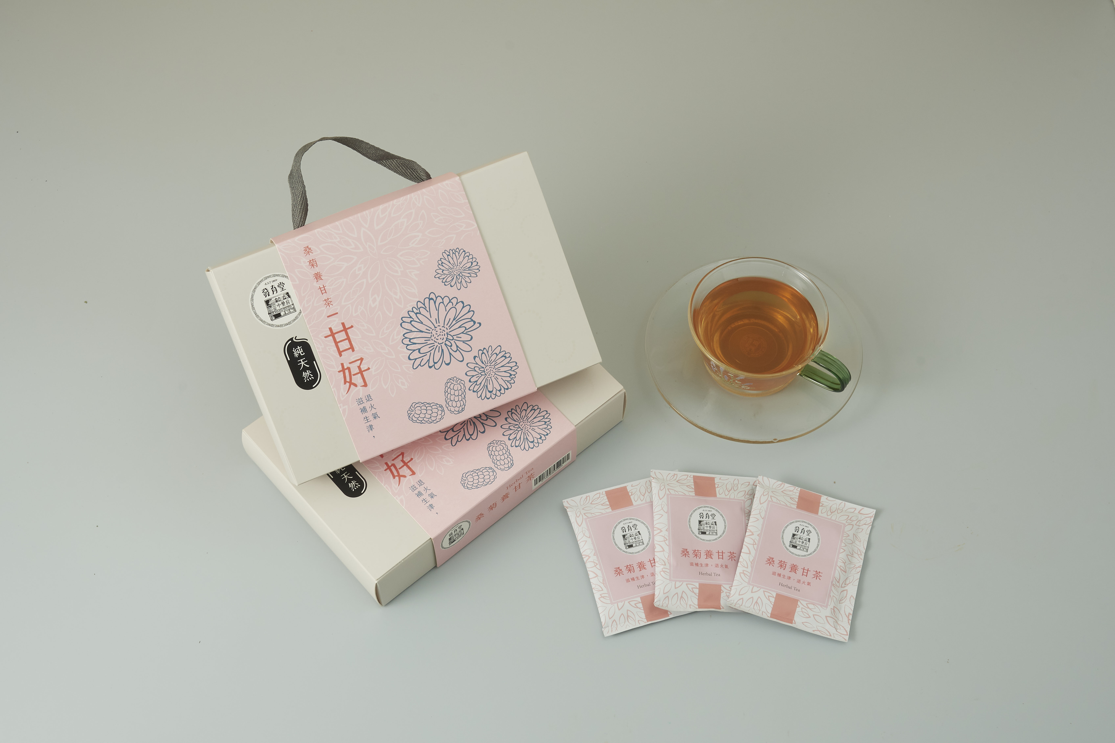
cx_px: 558
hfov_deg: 37.9
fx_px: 1626
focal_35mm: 52
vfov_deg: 25.8
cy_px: 372
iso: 100
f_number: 11
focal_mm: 35
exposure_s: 1/160
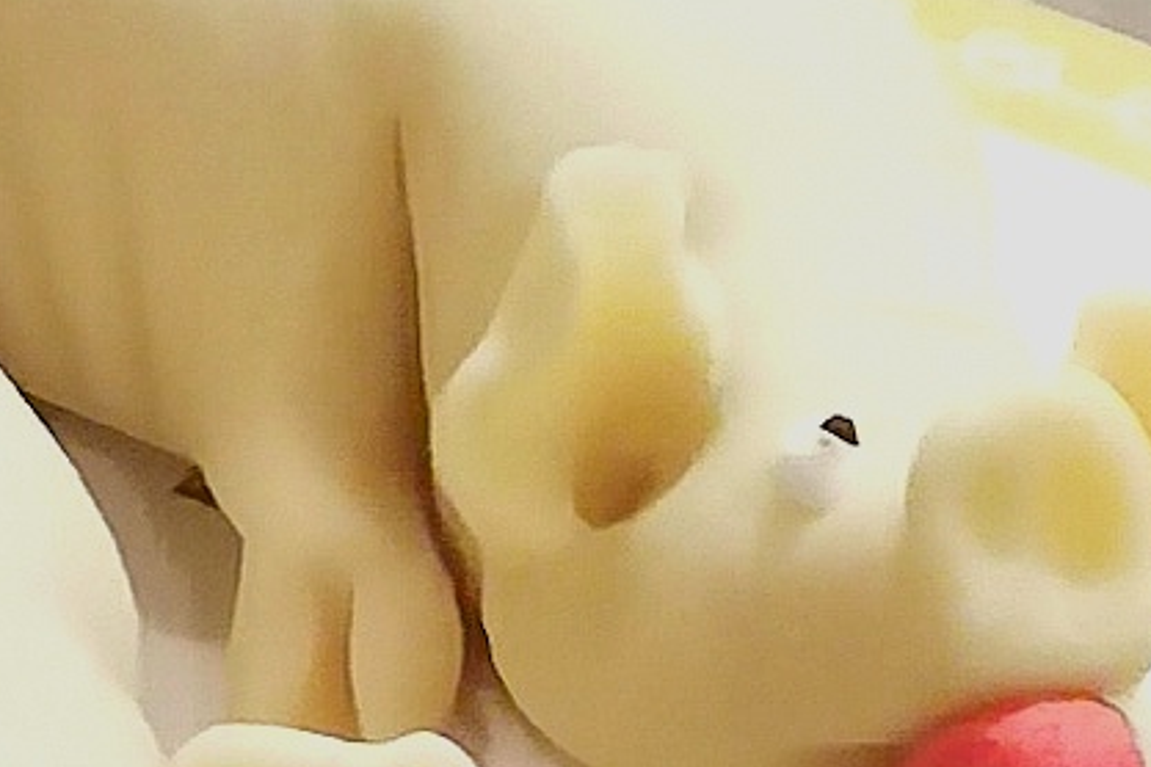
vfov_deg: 4.5
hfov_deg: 8.1
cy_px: -3291
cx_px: 552
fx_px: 8152
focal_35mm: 255
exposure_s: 1/100
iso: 125
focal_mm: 5.56
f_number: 1.6
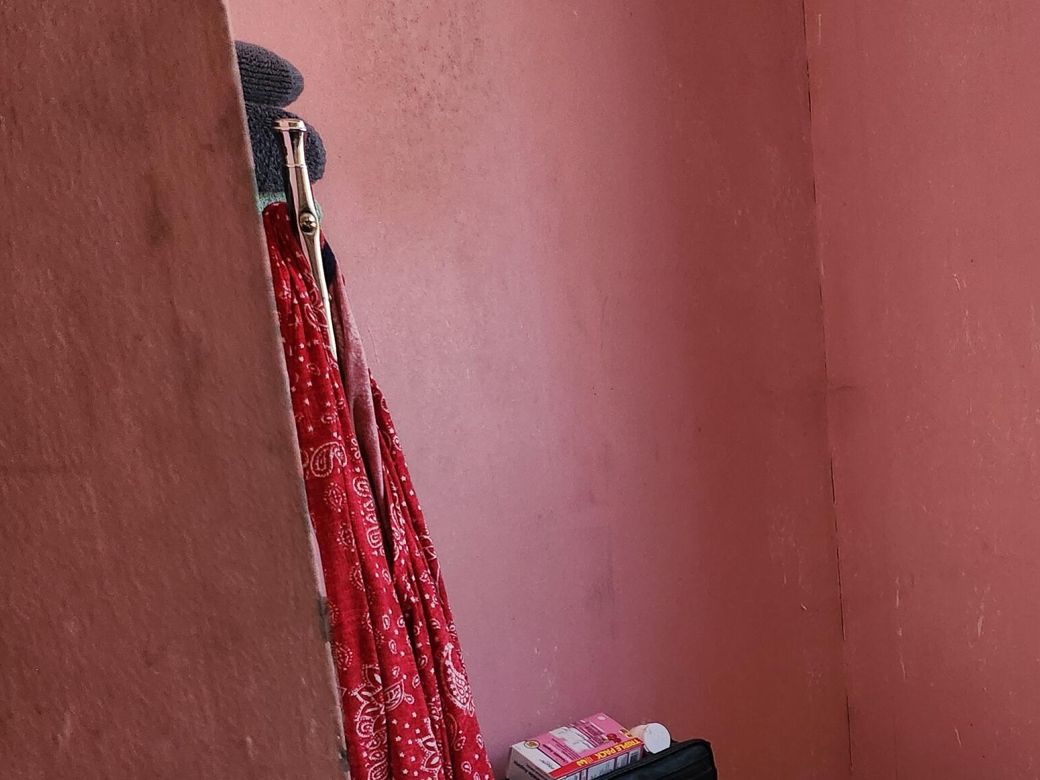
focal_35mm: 47
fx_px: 1412
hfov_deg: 37.2
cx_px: 978
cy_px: 688
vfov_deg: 29.7
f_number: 1.8
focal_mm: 5
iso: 500
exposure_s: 1/120
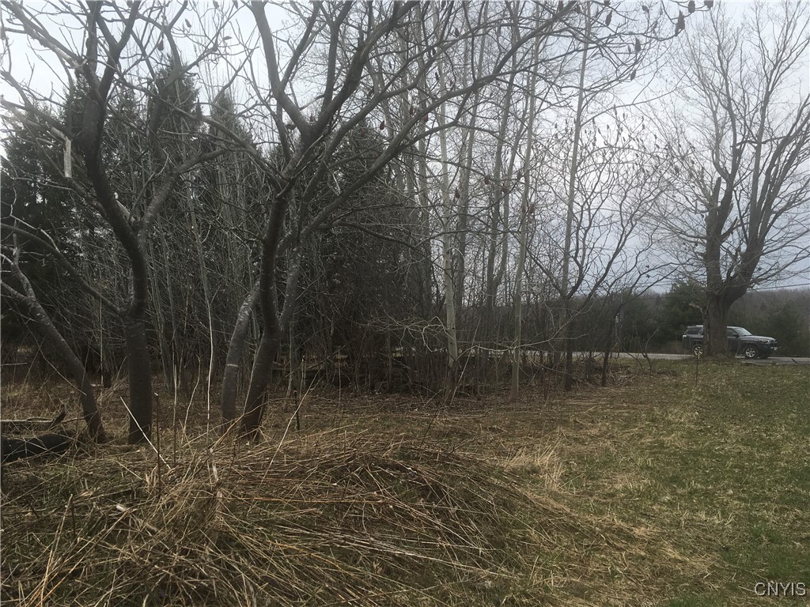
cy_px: 304
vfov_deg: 48.2
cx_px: 405
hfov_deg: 61.7
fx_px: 679
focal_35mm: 29
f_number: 2.2
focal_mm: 4.15
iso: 25
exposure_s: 1/1241
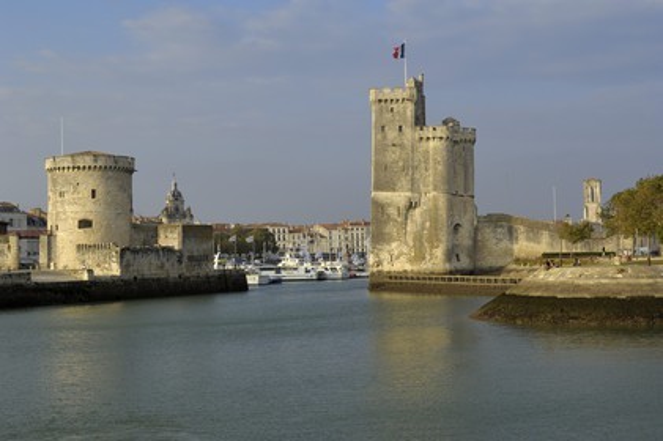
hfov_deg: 33.4
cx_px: 332
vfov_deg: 22.6
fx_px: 1104
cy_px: 220
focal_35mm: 60
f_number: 7.1
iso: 100
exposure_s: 1/160
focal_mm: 40
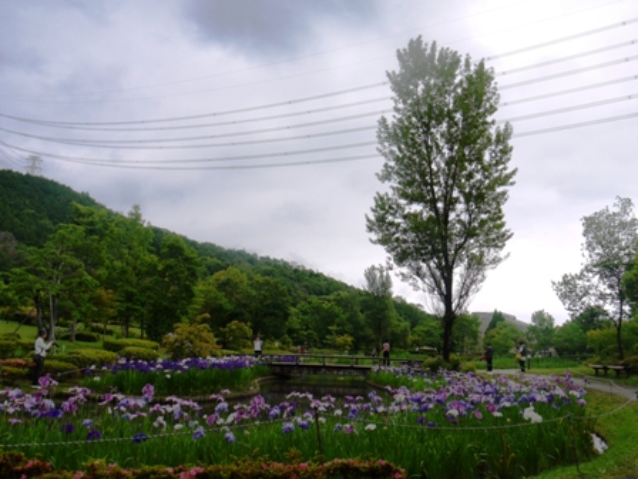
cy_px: 240
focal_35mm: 32
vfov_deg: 44.2
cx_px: 319
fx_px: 590
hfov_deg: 56.8
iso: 100
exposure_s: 1/200
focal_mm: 16
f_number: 5.6
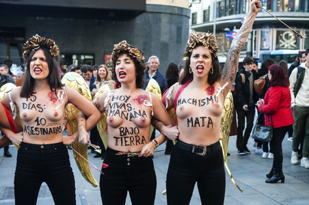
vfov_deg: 23.7
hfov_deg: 35.1
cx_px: 154
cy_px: 102
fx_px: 489
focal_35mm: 57
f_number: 3.5
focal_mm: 38
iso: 800
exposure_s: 1/250
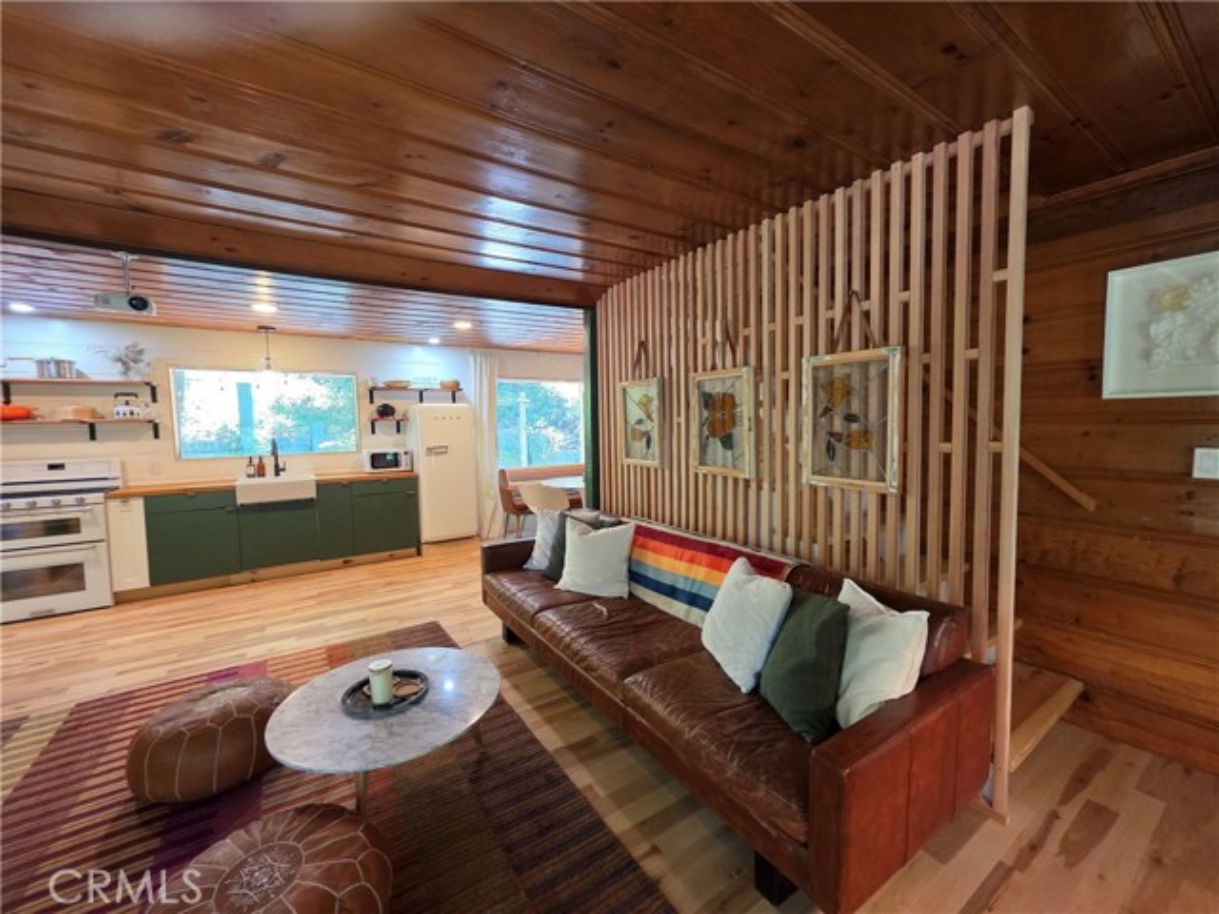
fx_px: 458
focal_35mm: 13
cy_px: 457
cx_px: 610
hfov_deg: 106.2
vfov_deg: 89.9
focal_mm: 2.2
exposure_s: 1/60
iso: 400
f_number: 1.9
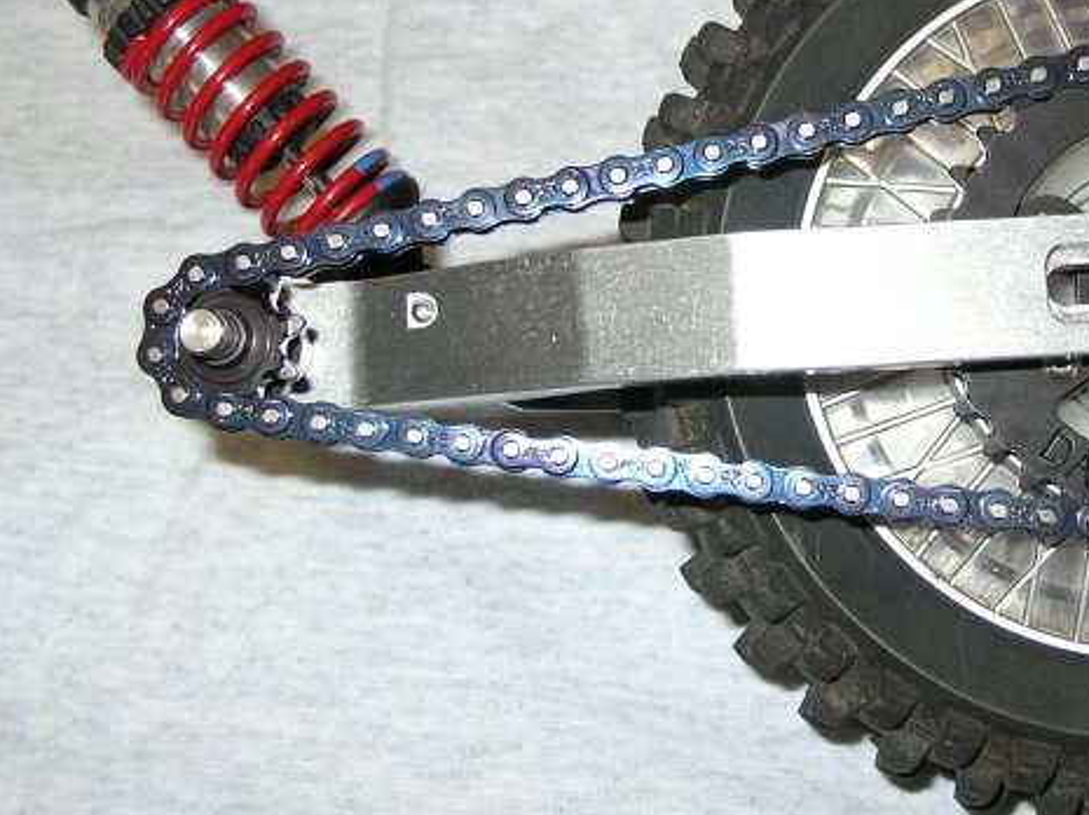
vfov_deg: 23.5
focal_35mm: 62
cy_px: 280
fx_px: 1949
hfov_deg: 30.7
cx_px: 803
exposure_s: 1/60.1
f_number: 2.7
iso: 50
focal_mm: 6
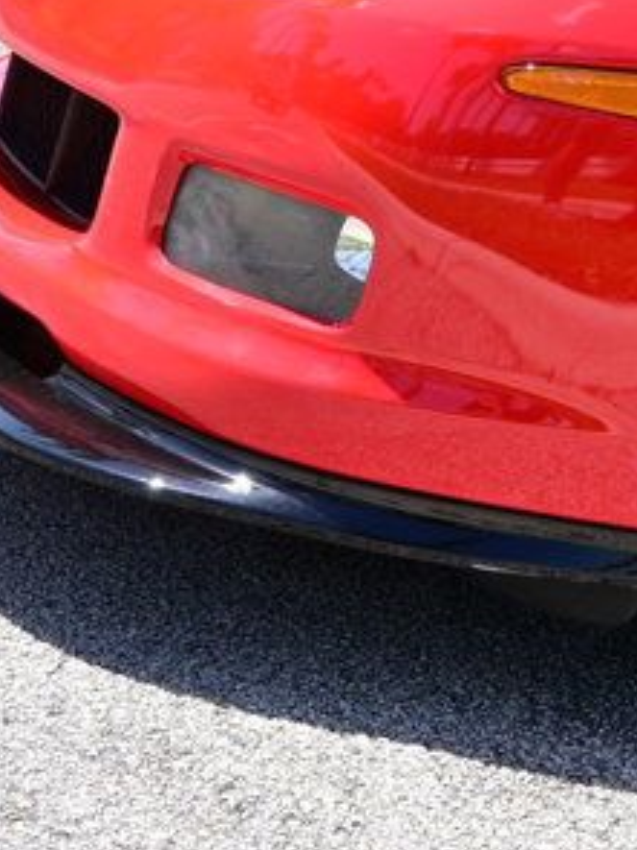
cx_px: 1286
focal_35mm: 80
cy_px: -115
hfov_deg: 14.9
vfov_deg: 22.8
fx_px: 1964
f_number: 7.1
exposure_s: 1/200
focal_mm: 16
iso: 100
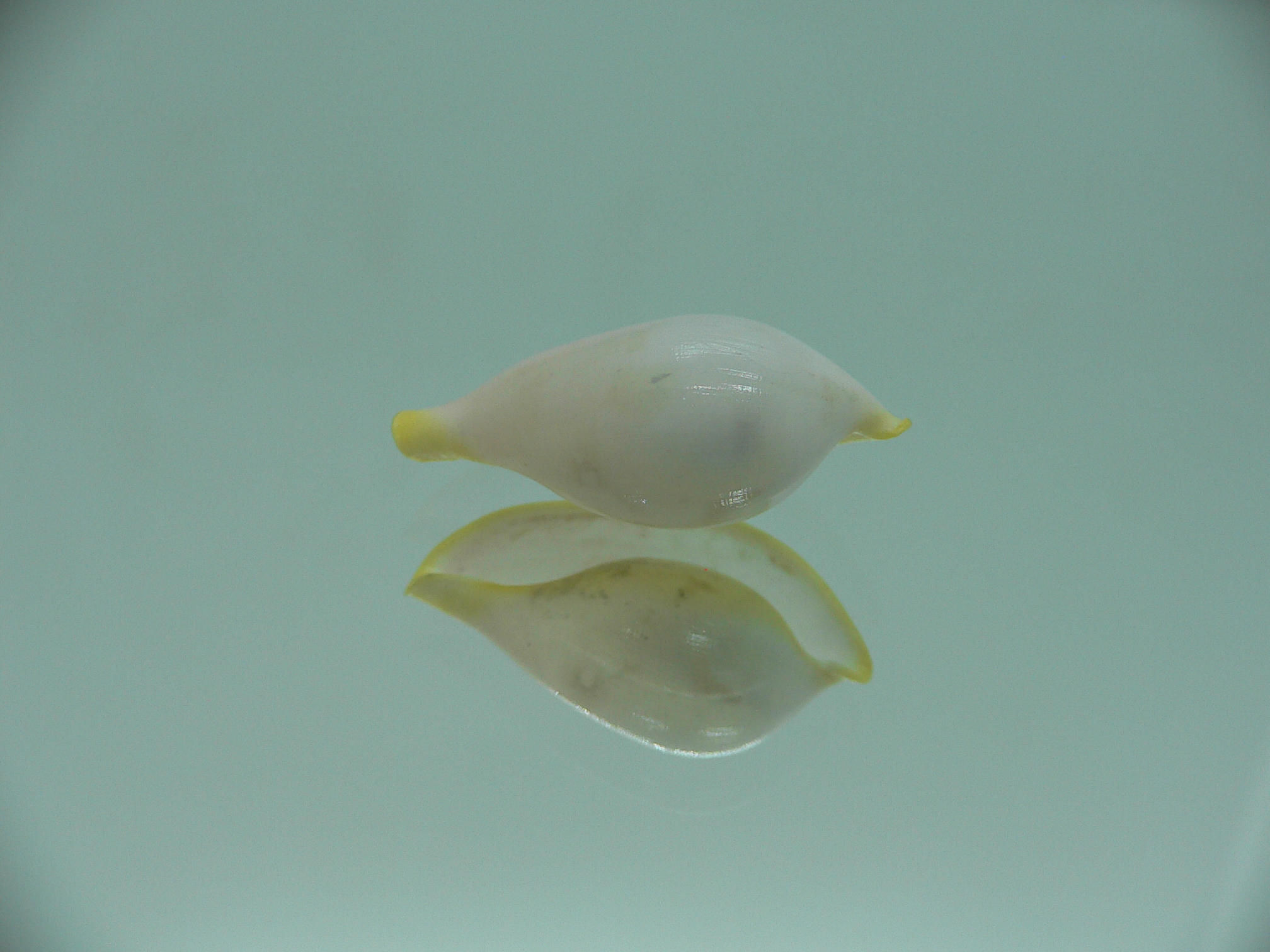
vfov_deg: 40.7
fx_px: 1284
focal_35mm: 35
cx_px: 635
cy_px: 476
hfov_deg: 52.6
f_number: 2.8
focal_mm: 4.6
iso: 80
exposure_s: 1/80
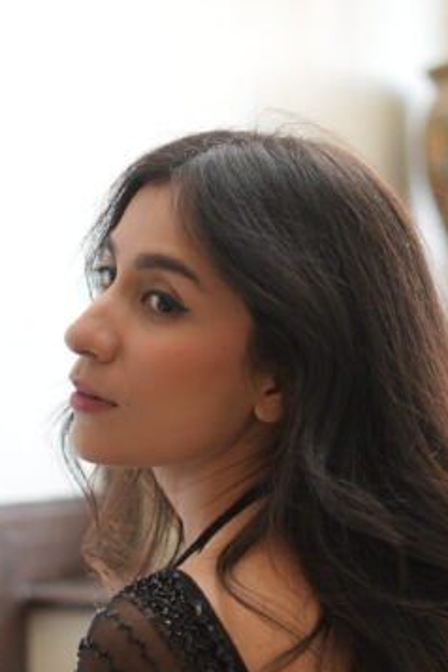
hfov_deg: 10.9
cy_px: 529
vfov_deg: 16.2
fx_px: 2352
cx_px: 237
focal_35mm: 126
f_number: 2
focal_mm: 50
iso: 500
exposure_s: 1/160
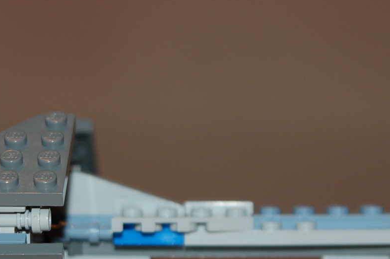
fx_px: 1709
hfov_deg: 13.0
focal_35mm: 158
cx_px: 199
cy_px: 225
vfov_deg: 8.6
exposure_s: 1/60
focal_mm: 55
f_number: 4.5
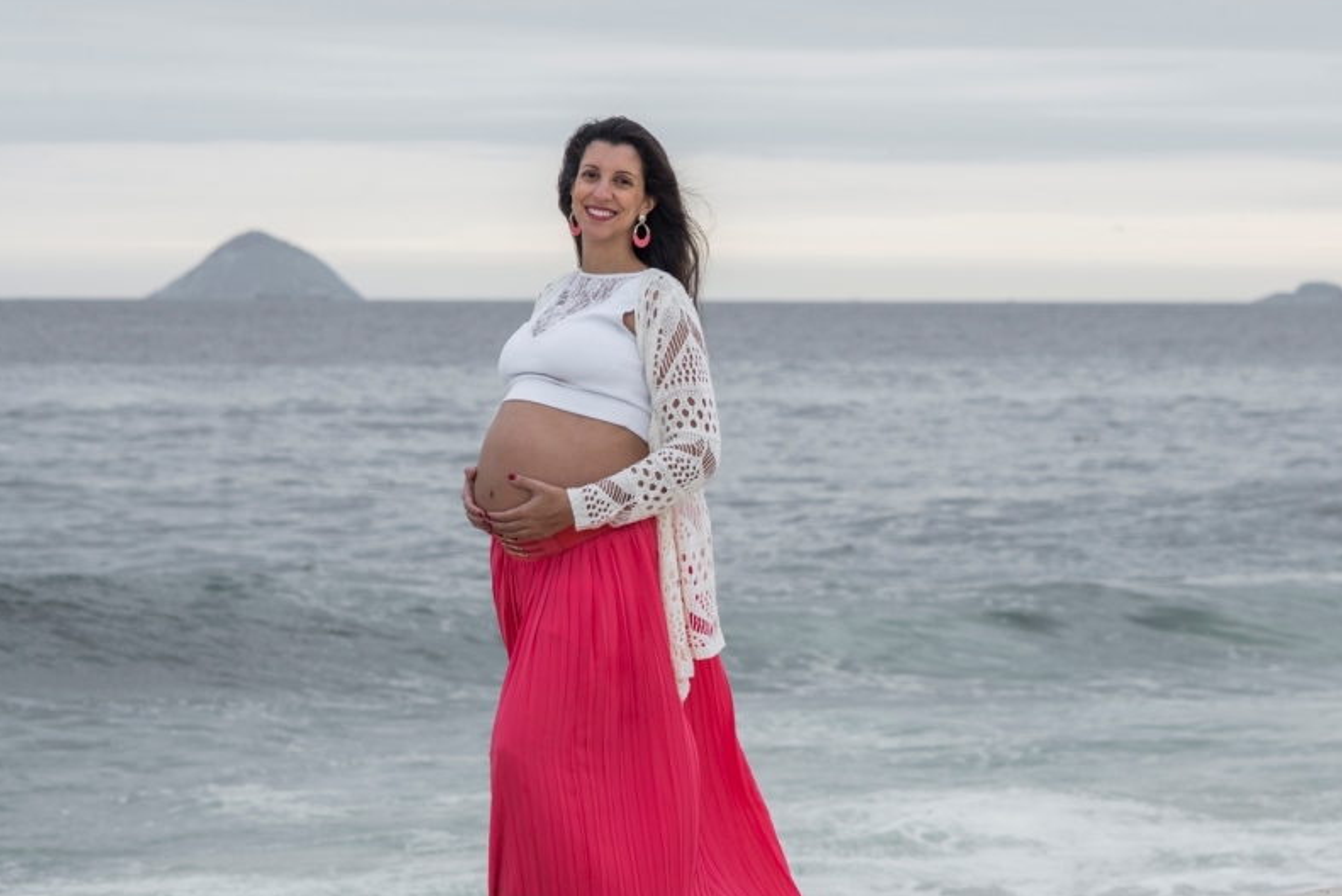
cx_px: 775
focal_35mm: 136
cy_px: 450
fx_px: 5071
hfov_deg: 15.1
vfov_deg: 10.1
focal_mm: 105
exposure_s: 1/200
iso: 250
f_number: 6.3
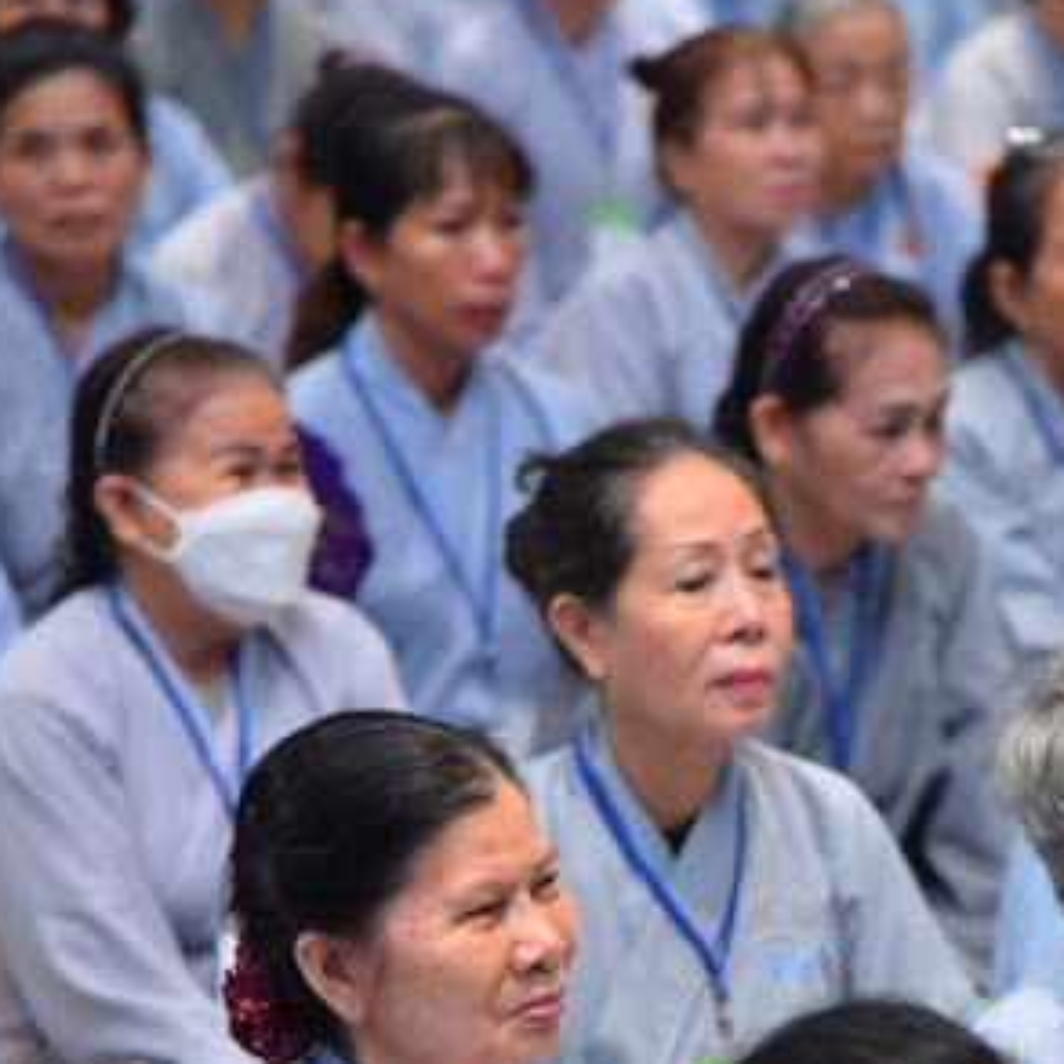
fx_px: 7859
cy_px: 1017
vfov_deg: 7.7
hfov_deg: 7.7
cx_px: 706
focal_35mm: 226
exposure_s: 1/160
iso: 1250
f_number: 4.5
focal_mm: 120
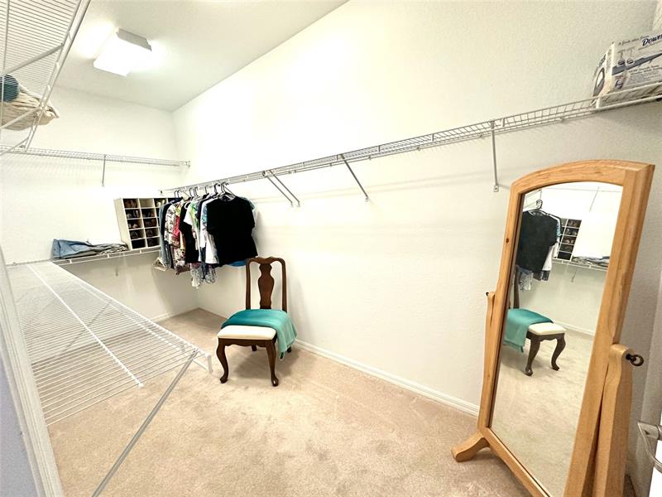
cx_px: 331
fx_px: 268
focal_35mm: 14
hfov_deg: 102.1
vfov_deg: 85.7
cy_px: 248
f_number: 2.2
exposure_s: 1/120
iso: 250
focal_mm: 2.22
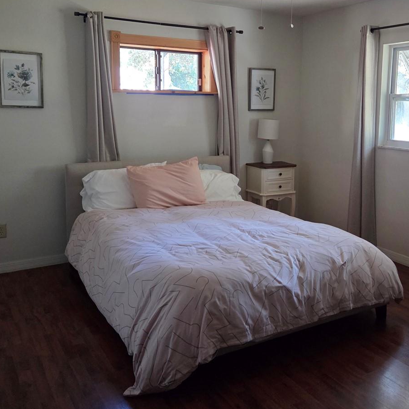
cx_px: 244
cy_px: 164
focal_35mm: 36
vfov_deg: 45.8
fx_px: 481
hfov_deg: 45.8
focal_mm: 5.4
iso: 800
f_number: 1.8
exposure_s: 1/120
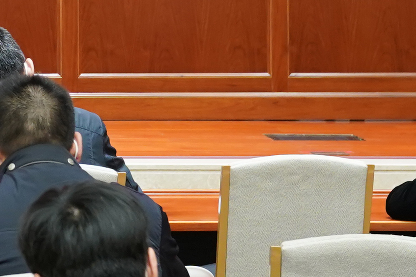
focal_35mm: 265
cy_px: -150
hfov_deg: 7.6
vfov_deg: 5.1
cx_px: -256
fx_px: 3062
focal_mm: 44
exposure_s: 1/125
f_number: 4.5
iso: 1600
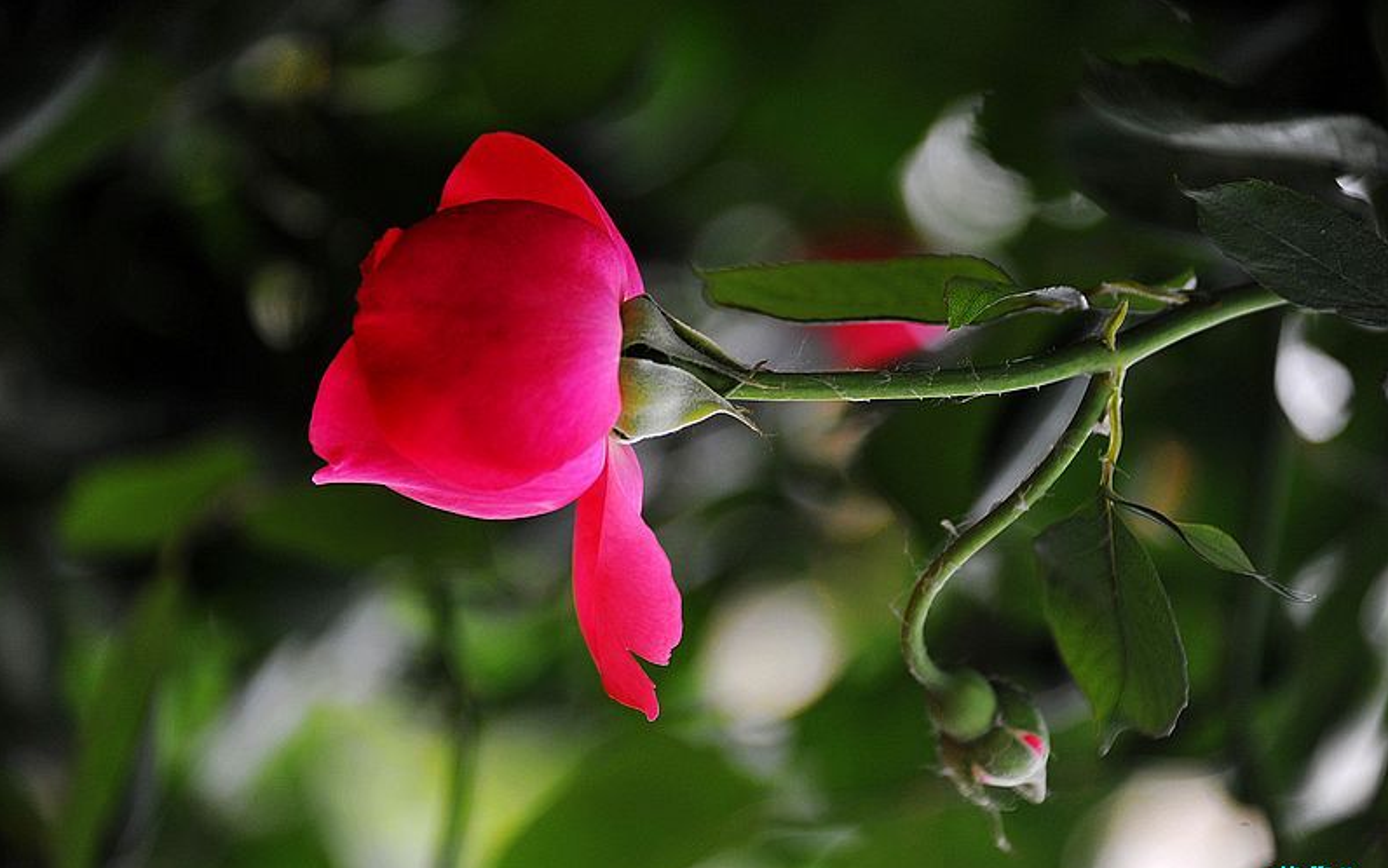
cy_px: 431
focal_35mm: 256
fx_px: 9687
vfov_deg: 5.1
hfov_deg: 8.2
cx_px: 692
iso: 800
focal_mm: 250
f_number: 5.6
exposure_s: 1/50
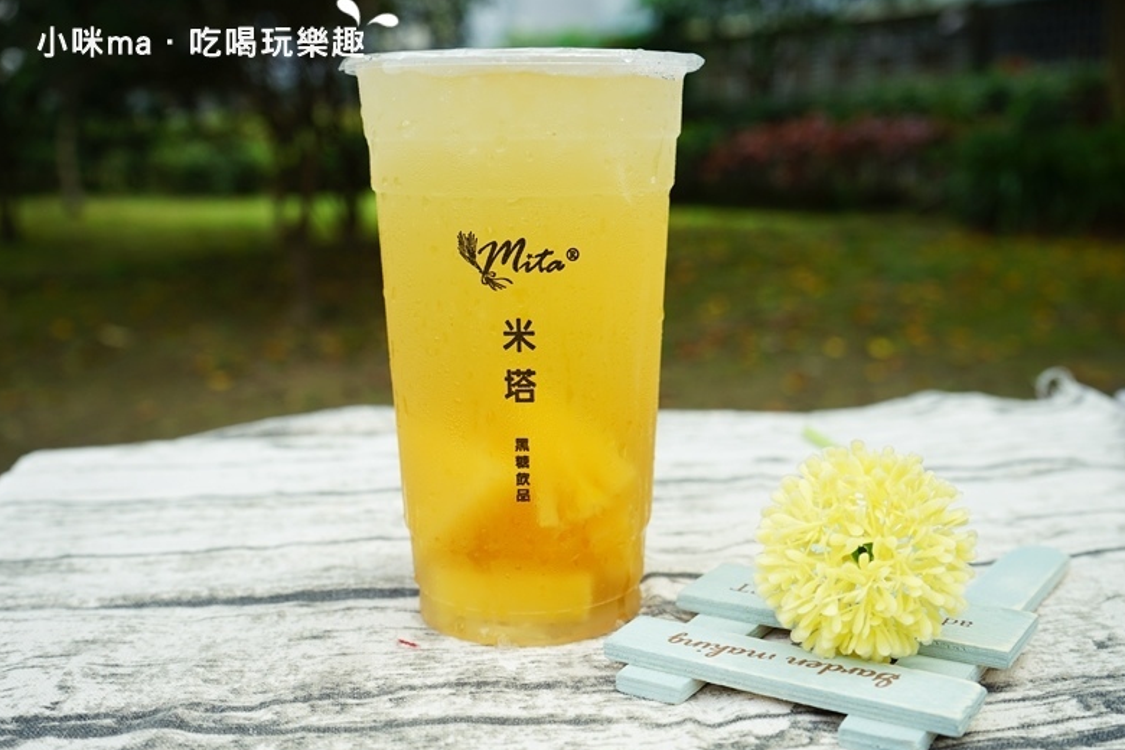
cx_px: 570
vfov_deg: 33.4
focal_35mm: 40
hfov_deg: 48.5
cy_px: 371
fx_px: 1250
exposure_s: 1/80
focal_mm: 39
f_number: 6.3
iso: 100
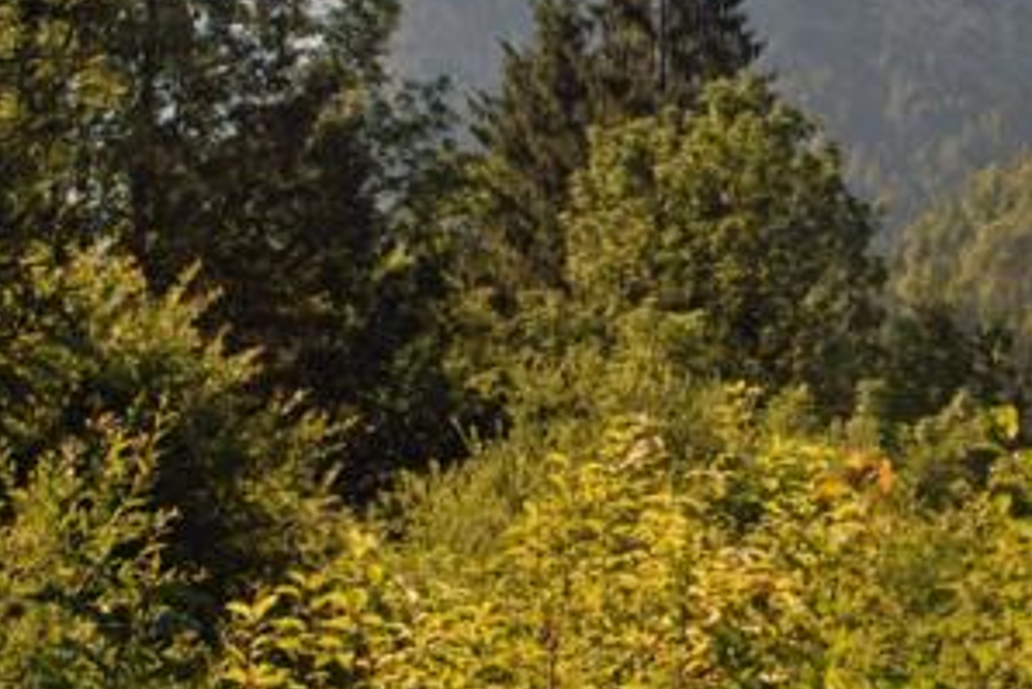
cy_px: 100
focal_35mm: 96
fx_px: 2756
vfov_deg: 14.1
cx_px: 911
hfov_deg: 20.8
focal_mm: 29
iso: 160
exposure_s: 1/125
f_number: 8
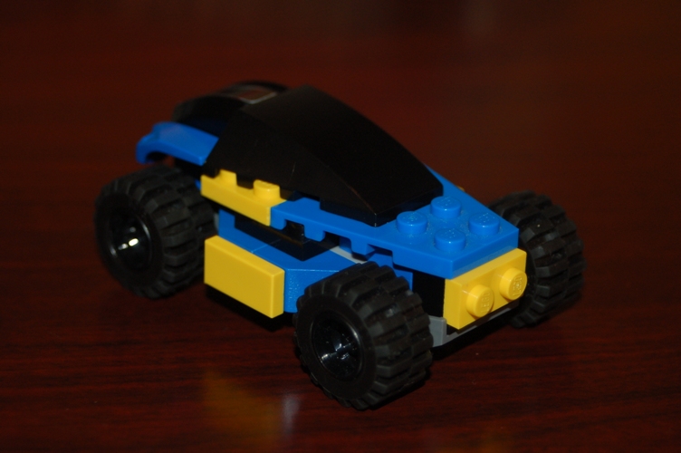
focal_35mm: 120
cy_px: 226
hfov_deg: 17.1
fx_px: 2268
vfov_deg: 11.4
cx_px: 340
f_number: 5.6
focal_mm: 80
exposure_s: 1/60
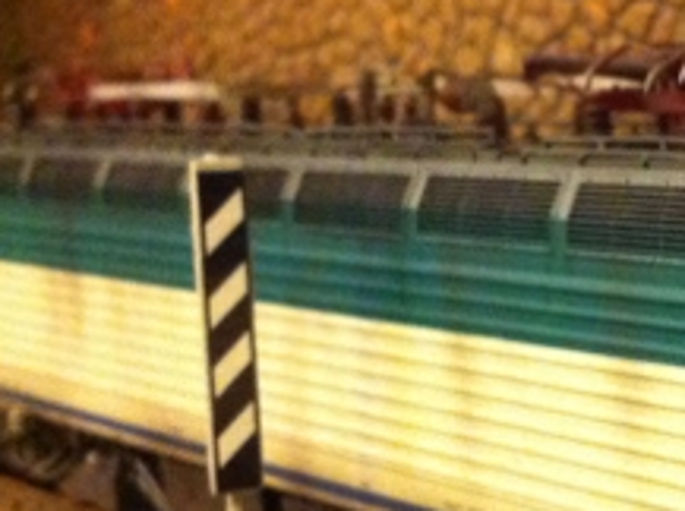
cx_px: 691
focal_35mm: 103
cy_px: 413
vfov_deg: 14.2
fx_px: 2035
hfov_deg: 18.6
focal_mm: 3.85
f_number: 2.8
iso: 800
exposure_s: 1/15
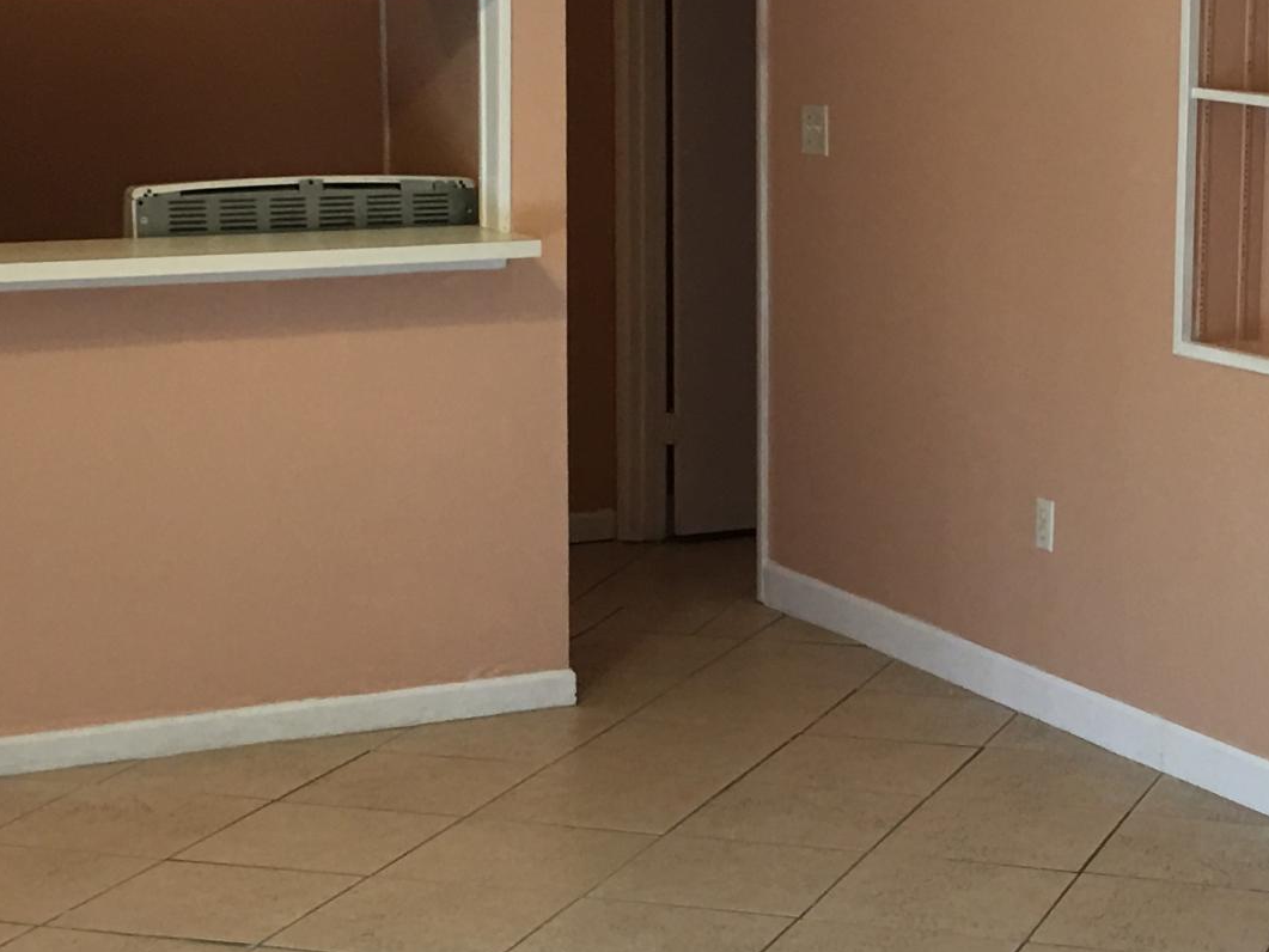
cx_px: 1043
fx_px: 3006
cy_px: 550
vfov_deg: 18.0
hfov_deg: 23.4
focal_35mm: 82
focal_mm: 4.15
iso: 32
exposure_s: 1/15
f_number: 2.2
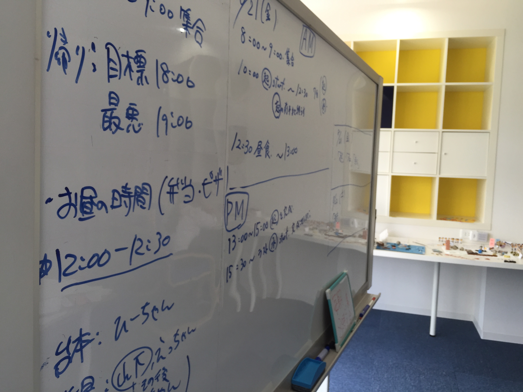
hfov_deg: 61.7
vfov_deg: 48.2
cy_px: 196
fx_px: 438
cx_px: 262
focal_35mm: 29
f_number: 2.2
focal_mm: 4.15
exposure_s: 1/60
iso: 32
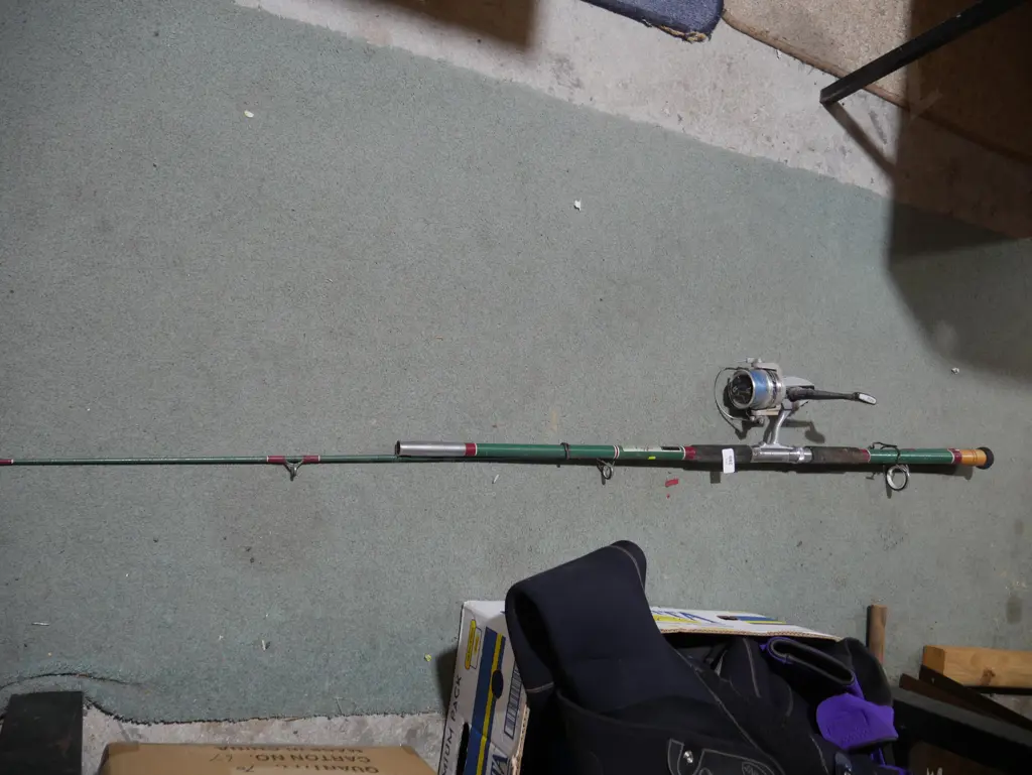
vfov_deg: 49.8
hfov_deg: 63.4
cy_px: 388
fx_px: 835
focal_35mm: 28
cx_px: 516
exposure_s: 1/60
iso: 320
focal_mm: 14
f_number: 3.5
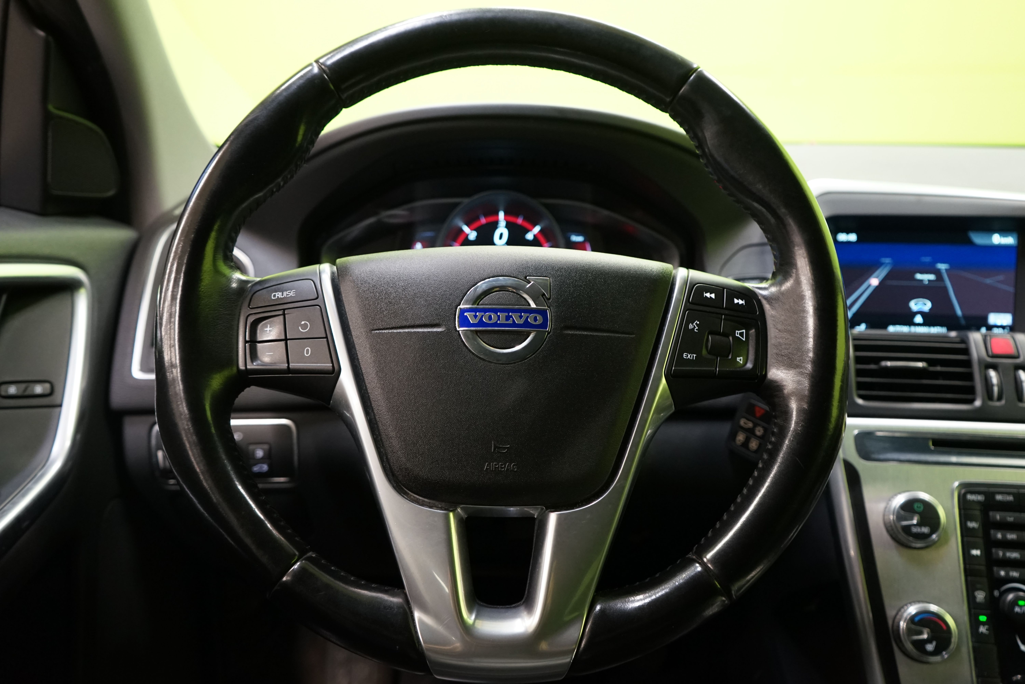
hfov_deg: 63.7
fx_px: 826
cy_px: 342
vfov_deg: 45.0
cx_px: 512
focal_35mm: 29
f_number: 5
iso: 2000
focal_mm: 29
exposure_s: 1/20
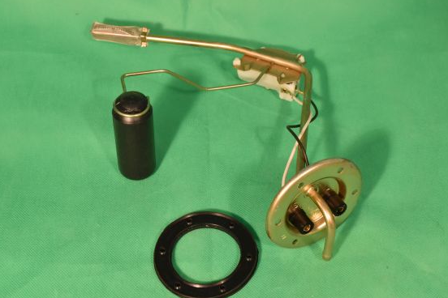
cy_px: 152
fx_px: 771
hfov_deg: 32.4
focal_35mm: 62
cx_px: 215
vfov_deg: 21.9
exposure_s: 1/60
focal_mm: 38
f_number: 16
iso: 1600
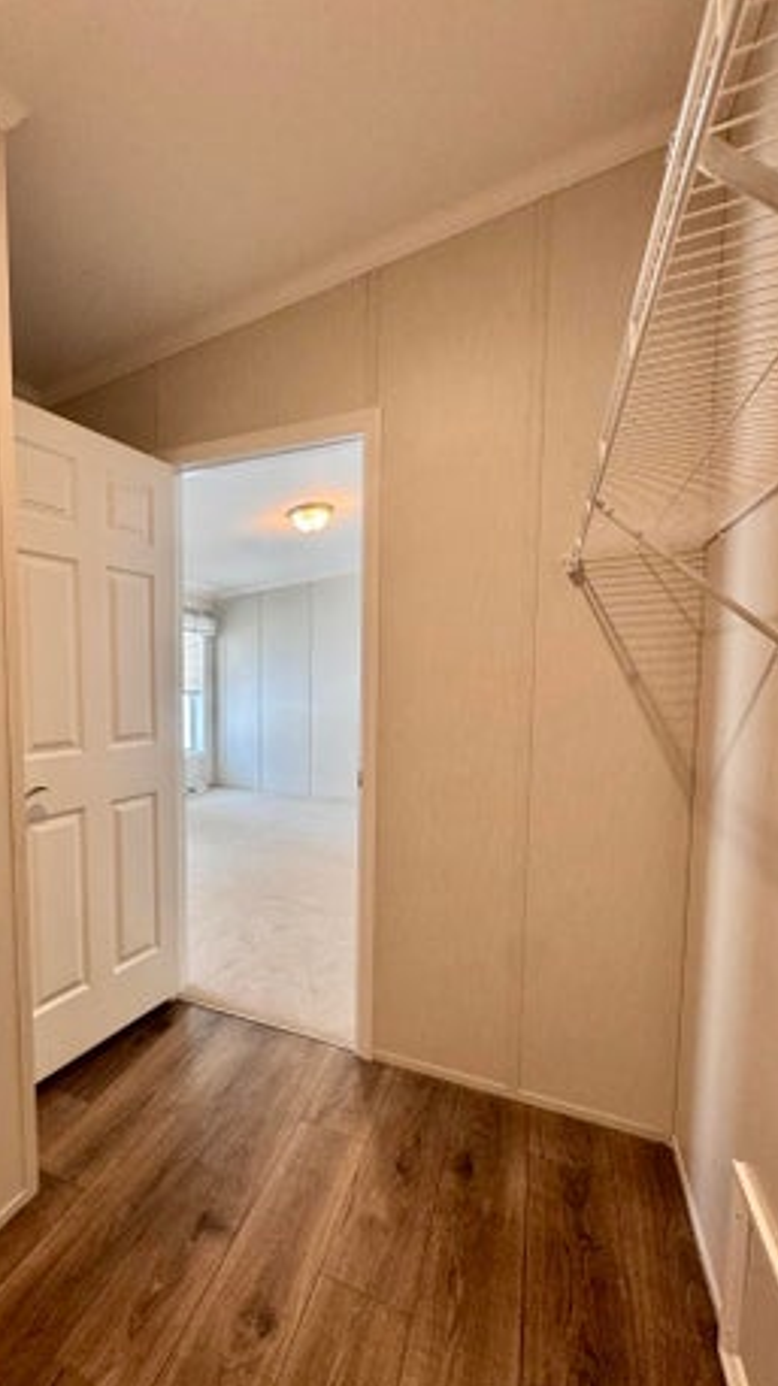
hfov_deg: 65.3
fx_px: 588
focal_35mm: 16
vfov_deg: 99.3
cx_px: 263
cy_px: 723
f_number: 2.2
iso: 160
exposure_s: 1/120
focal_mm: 2.22
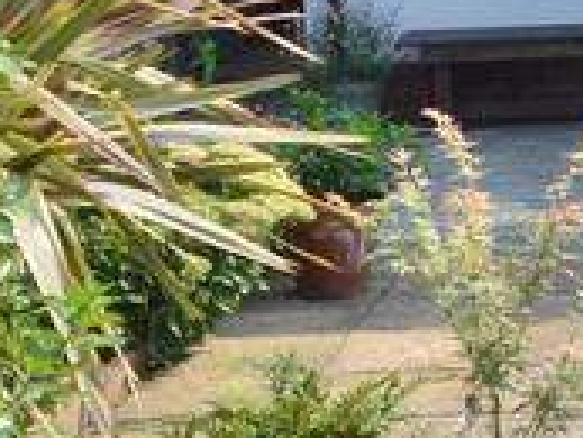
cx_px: 944
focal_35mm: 136
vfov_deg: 10.4
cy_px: -310
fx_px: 2292
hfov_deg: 13.4
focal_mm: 16
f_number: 8
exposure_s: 1/250
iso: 110
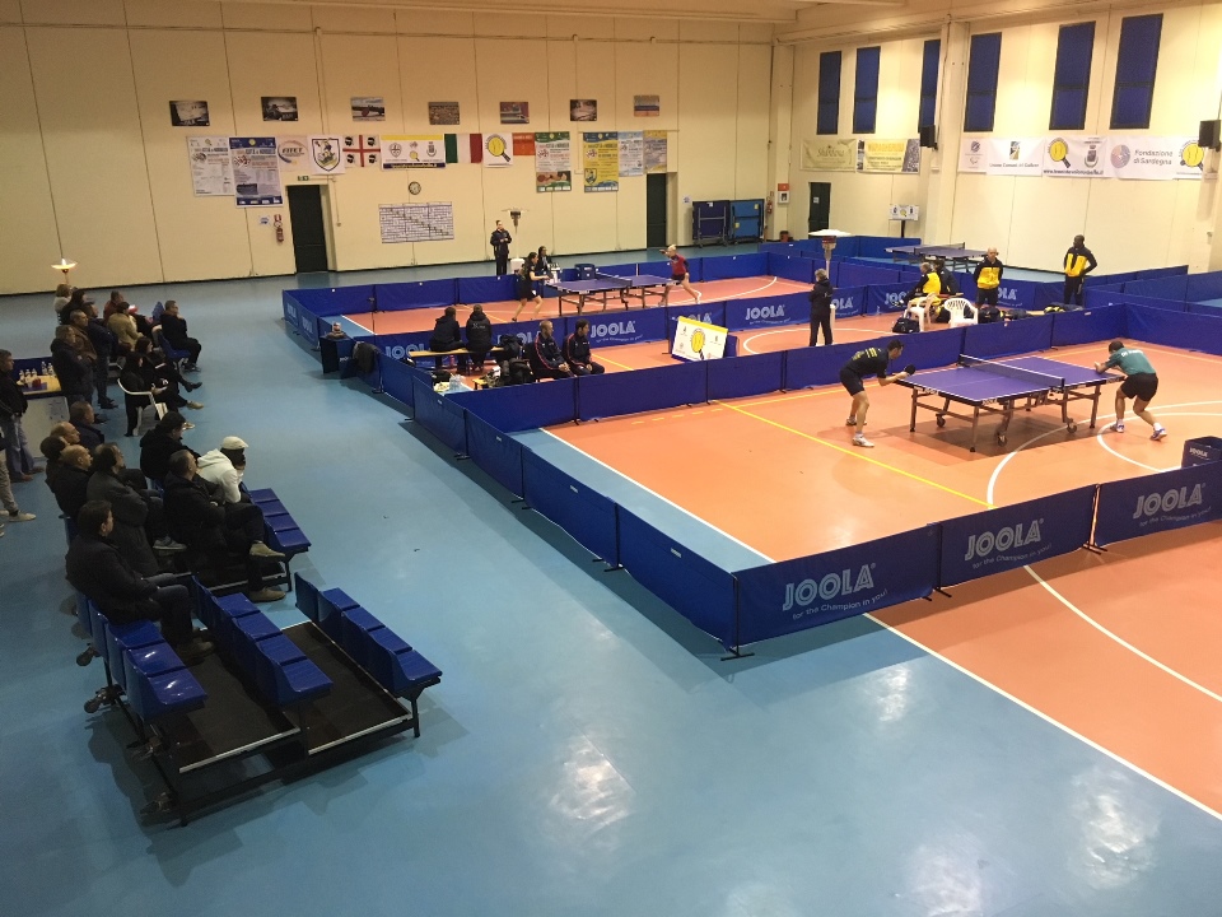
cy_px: 458
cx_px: 611
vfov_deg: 48.2
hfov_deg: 61.7
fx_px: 1024
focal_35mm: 29
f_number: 2.2
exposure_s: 1/33
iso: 200
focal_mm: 4.15
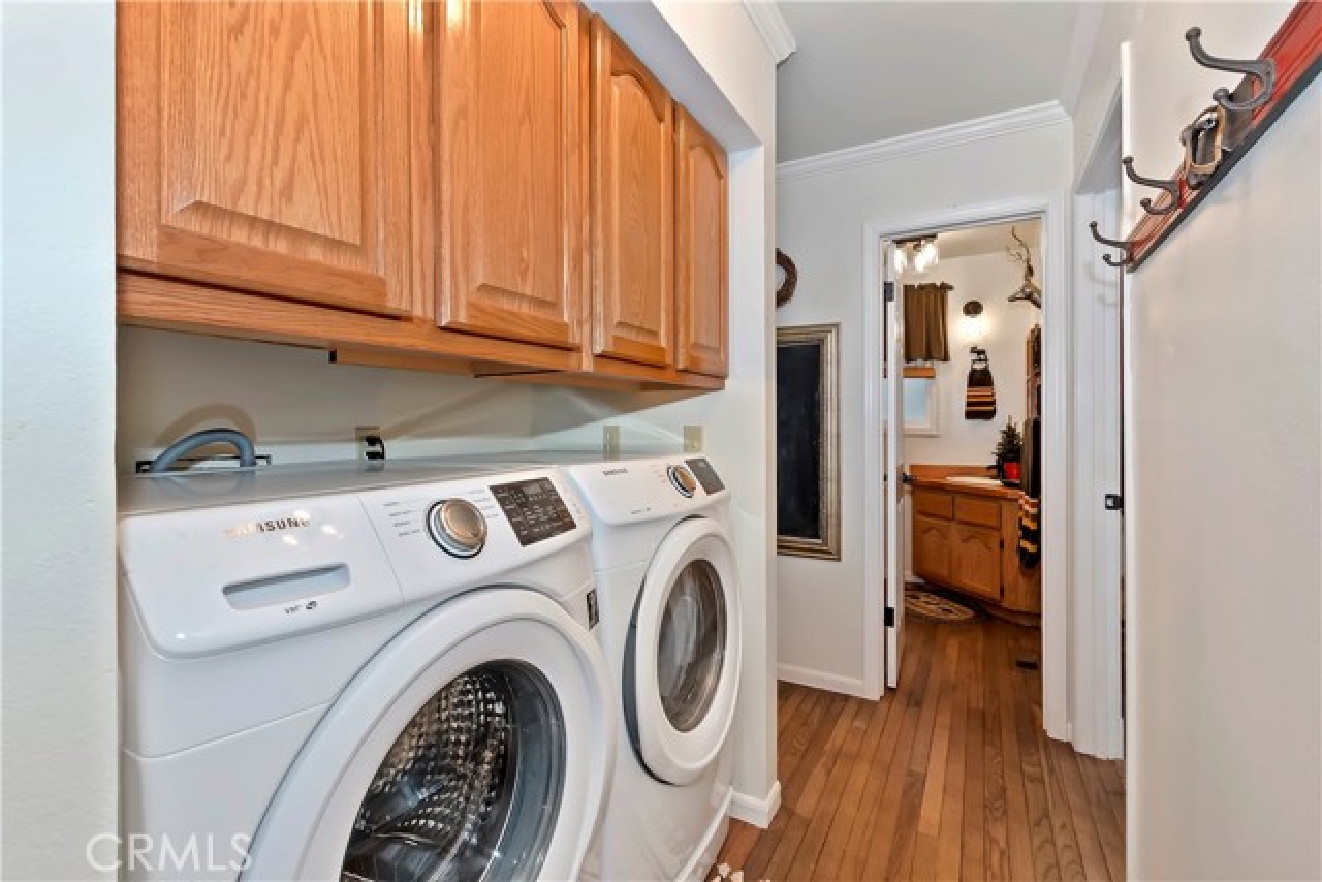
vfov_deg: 77.4
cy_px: 441
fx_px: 551
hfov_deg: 100.4
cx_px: 661
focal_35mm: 15
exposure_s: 1/30
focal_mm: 10
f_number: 8
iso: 400
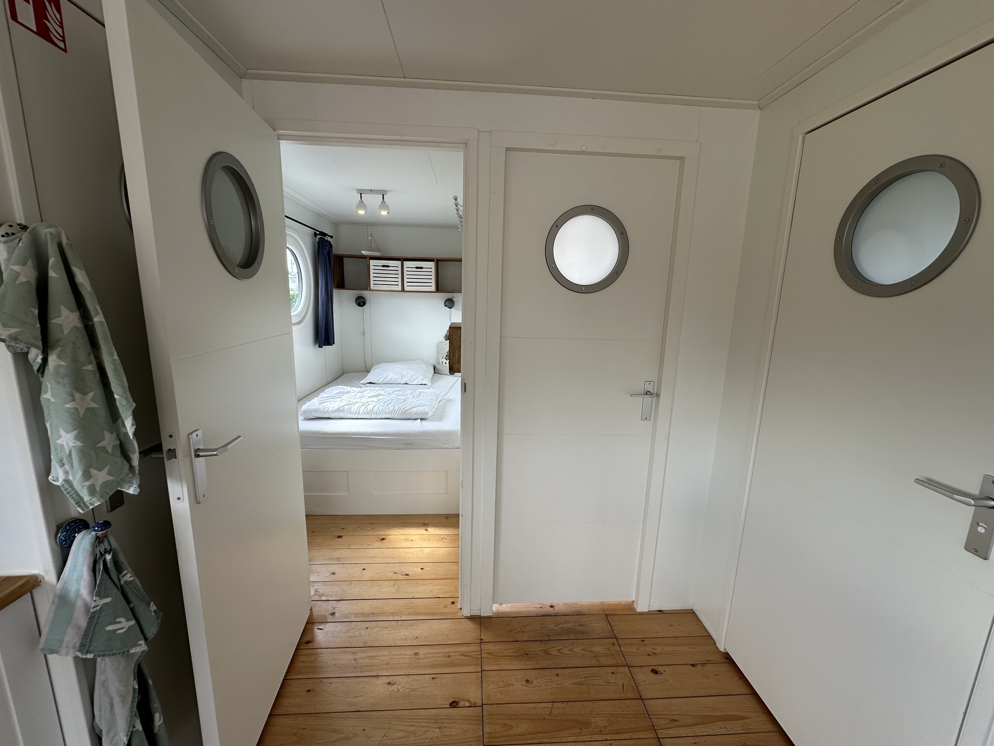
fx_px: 402
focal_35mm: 14
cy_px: 373
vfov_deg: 85.7
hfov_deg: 102.1
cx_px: 497
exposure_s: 1/124
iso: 40
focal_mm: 2.22
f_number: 2.2
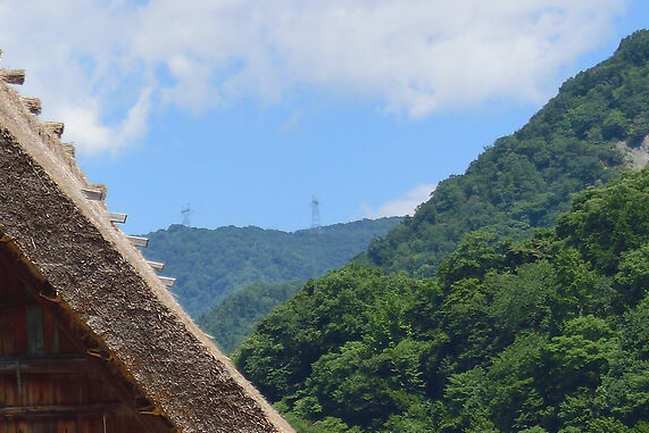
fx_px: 3408
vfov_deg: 7.2
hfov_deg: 10.1
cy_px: 459
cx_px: -619
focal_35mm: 189
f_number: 5
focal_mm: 30
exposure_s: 1/320
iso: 100
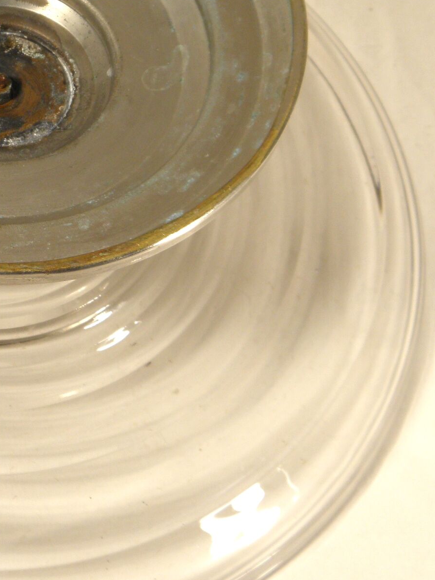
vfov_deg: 18.3
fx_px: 1793
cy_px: 218
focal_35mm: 107
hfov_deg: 13.5
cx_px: -53
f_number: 4
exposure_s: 1/50
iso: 100
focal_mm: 9.1
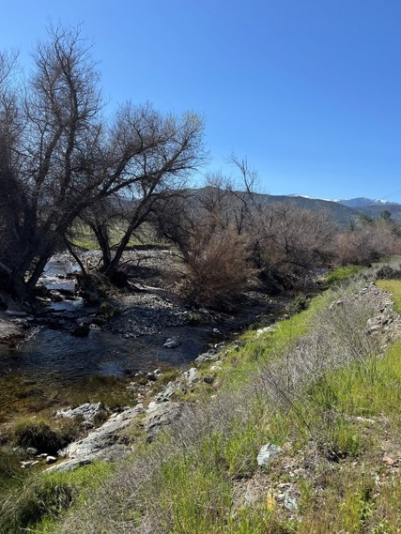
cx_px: 201
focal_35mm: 27
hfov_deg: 51.4
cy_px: 286
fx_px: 417
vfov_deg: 65.2
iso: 80
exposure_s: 1/3413
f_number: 1.78
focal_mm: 6.76
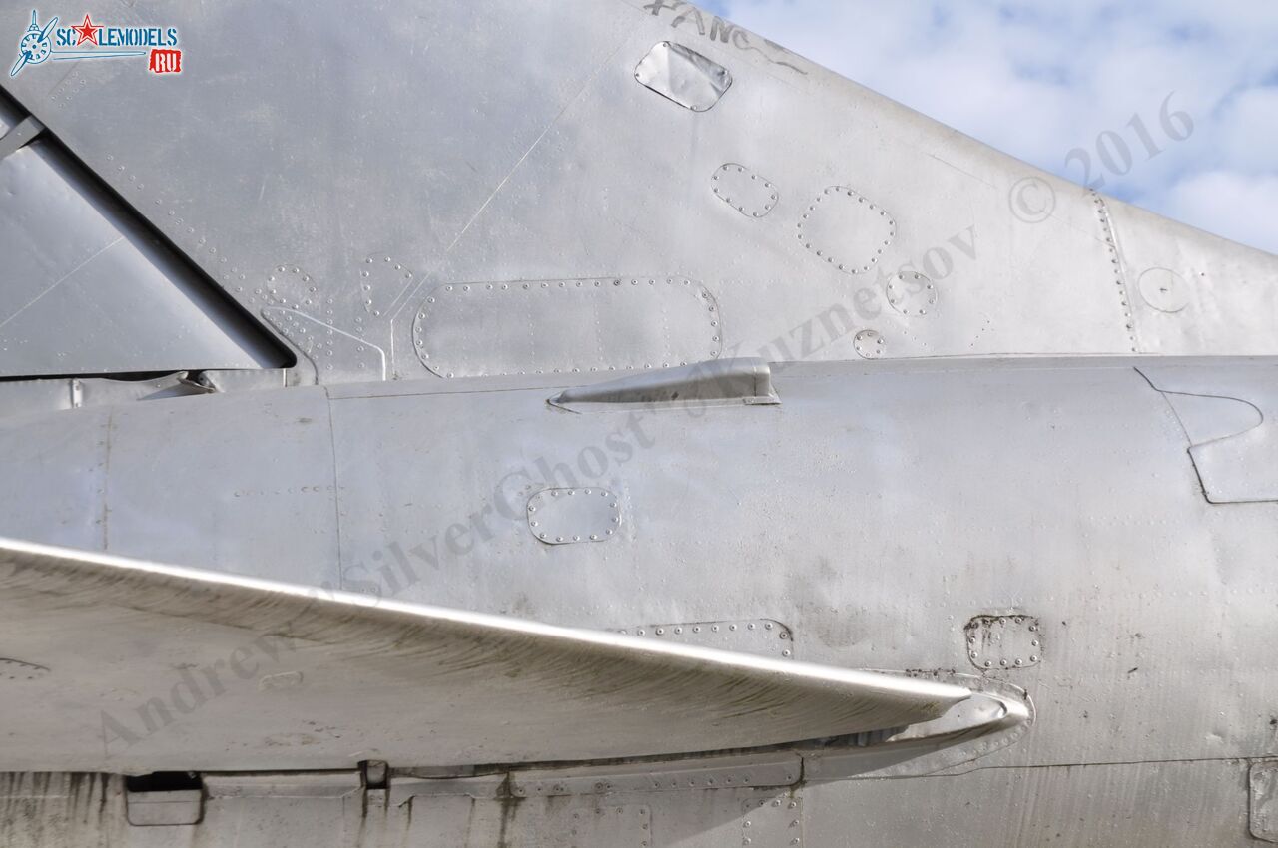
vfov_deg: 18.1
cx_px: 639
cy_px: 424
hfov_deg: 27.0
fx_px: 2659
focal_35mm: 75
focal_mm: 50
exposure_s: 1/320
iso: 200
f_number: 8
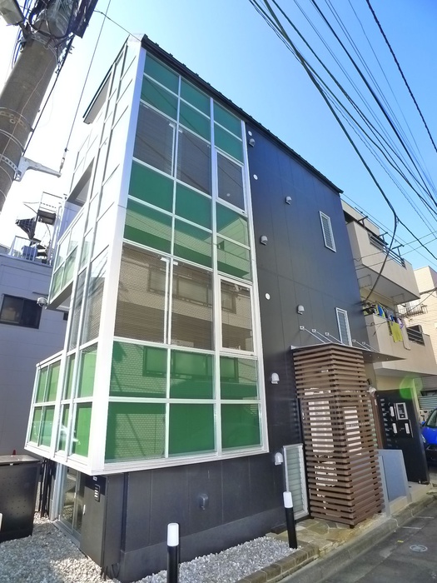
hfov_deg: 56.8
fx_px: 404
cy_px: 292
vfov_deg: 71.6
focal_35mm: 24
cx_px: 218
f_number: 3.2
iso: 400
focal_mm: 5.1
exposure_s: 1/500
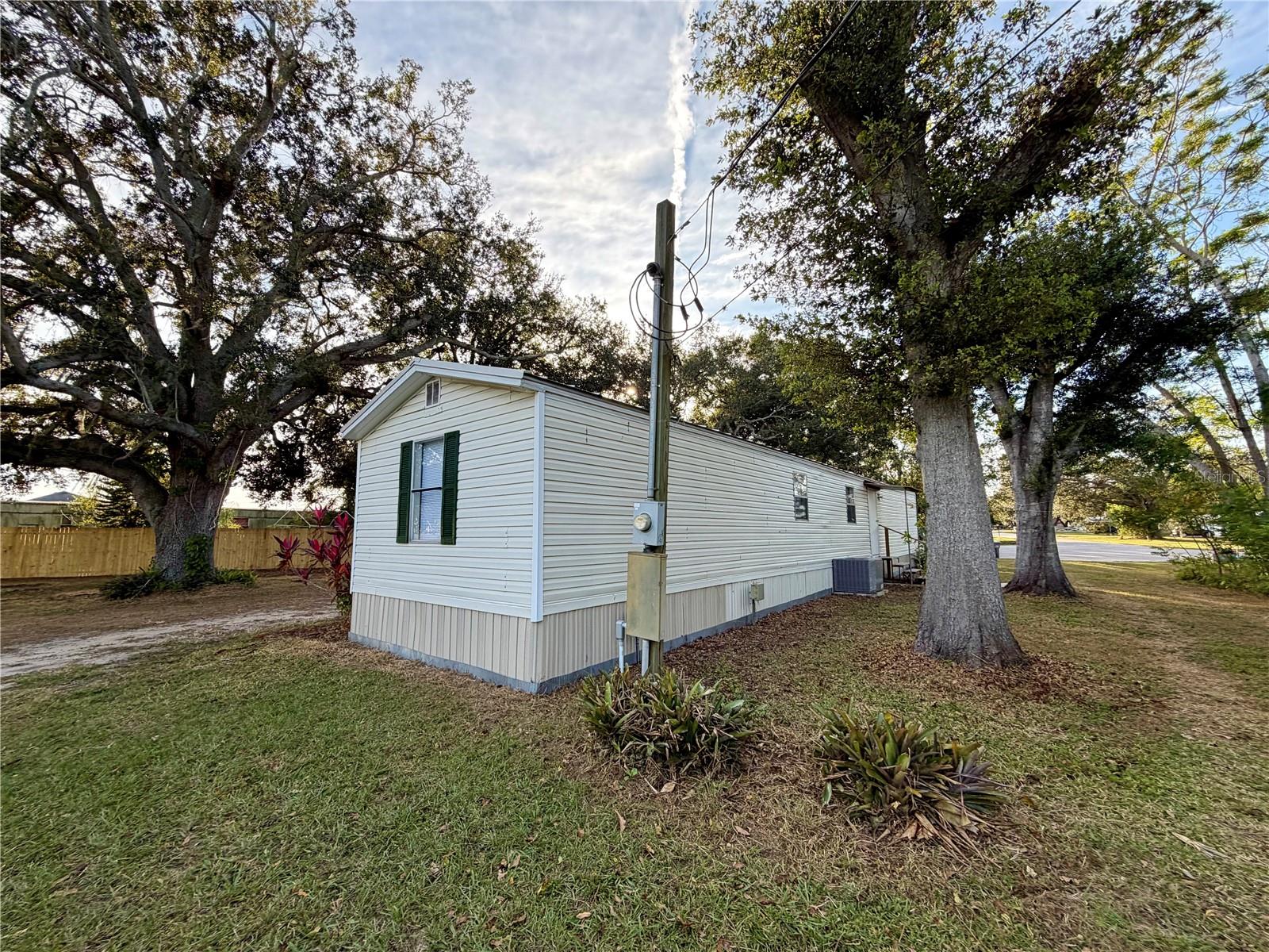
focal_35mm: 14
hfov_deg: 102.1
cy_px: 476
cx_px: 634
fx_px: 513
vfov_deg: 85.7
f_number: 2.2
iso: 64
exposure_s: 1/498
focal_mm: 2.22
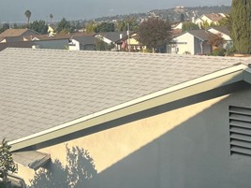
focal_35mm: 62
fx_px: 450
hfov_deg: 31.0
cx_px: 167
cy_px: 59
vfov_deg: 23.5
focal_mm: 5.7
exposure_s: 1/2841
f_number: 1.5
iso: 50
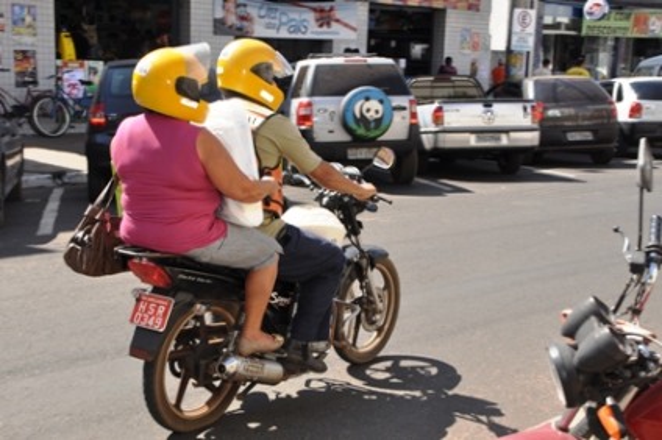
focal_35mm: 57
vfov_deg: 23.7
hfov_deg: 35.1
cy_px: 220
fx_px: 1047
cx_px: 331
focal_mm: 38
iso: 200
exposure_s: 1/200
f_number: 11
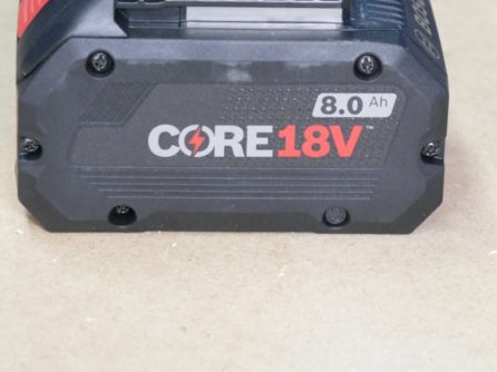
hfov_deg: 8.7
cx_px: 271
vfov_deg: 6.5
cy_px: 148
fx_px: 3272
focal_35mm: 228
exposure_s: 1/50
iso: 3200
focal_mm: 73
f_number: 5.4
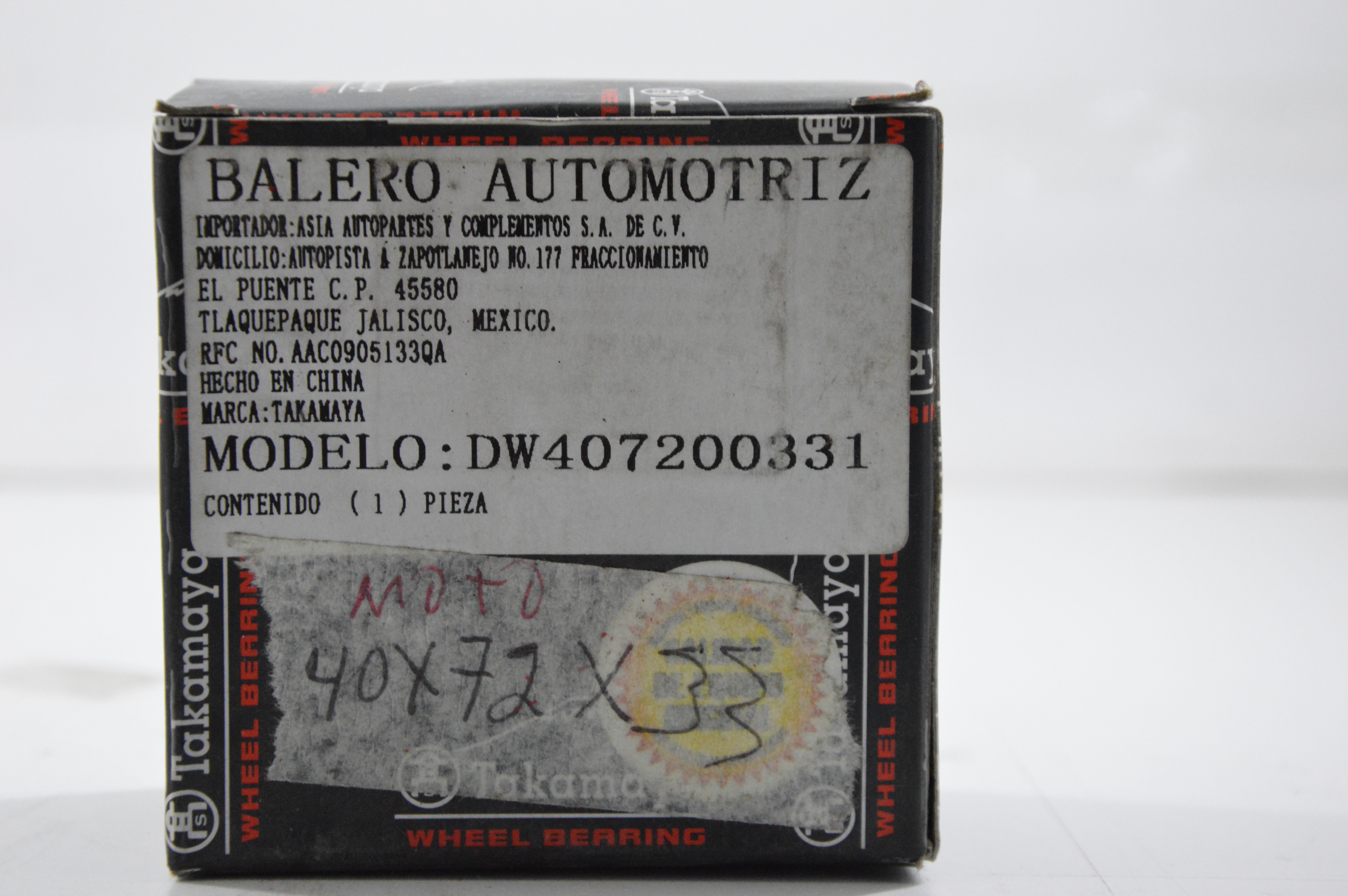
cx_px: 674
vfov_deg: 11.4
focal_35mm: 120
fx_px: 4489
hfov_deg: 17.1
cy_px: 448
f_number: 8
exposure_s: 1/100
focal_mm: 80
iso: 3200
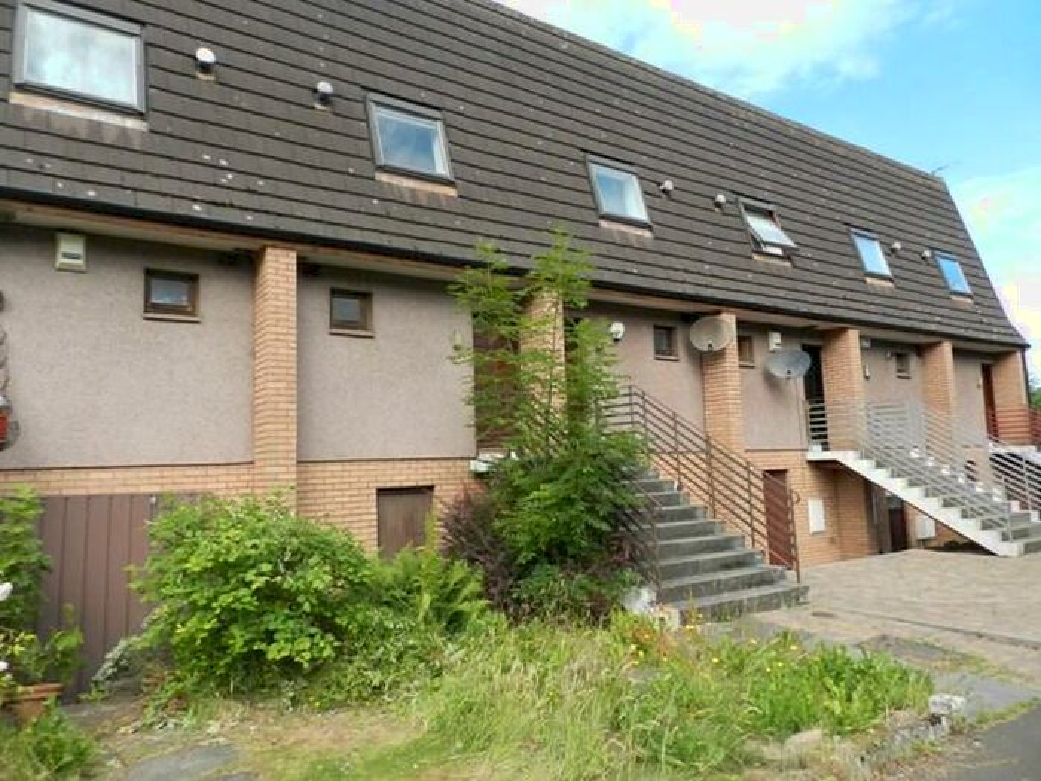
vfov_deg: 58.9
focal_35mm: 23
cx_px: 520
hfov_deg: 73.9
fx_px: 692
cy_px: 390
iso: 160
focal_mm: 4
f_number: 3.4
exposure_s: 1/640
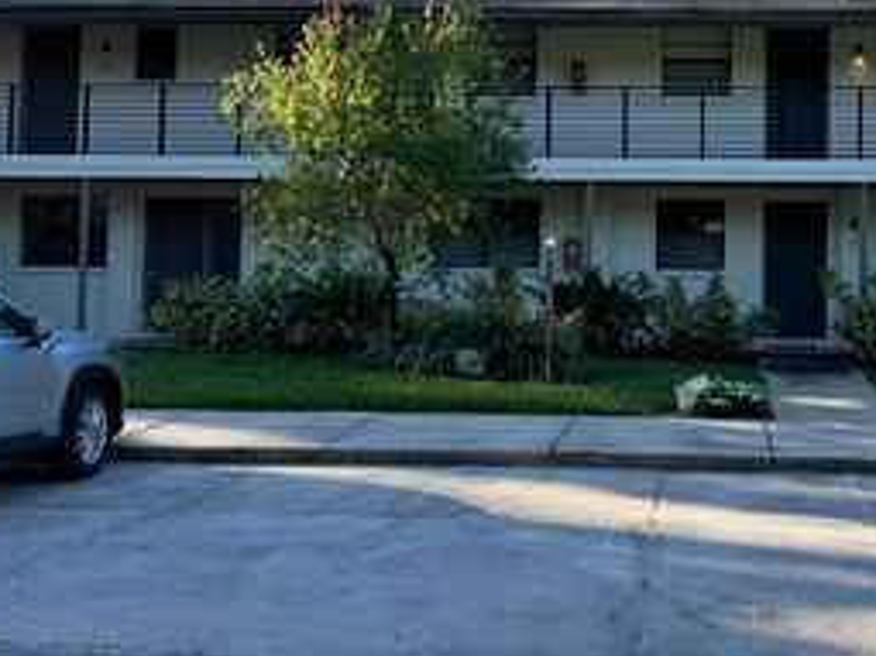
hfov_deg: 39.4
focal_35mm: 47
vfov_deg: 30.5
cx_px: 649
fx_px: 1189
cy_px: 201
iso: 80
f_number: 1.78
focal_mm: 6.86
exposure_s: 1/1198
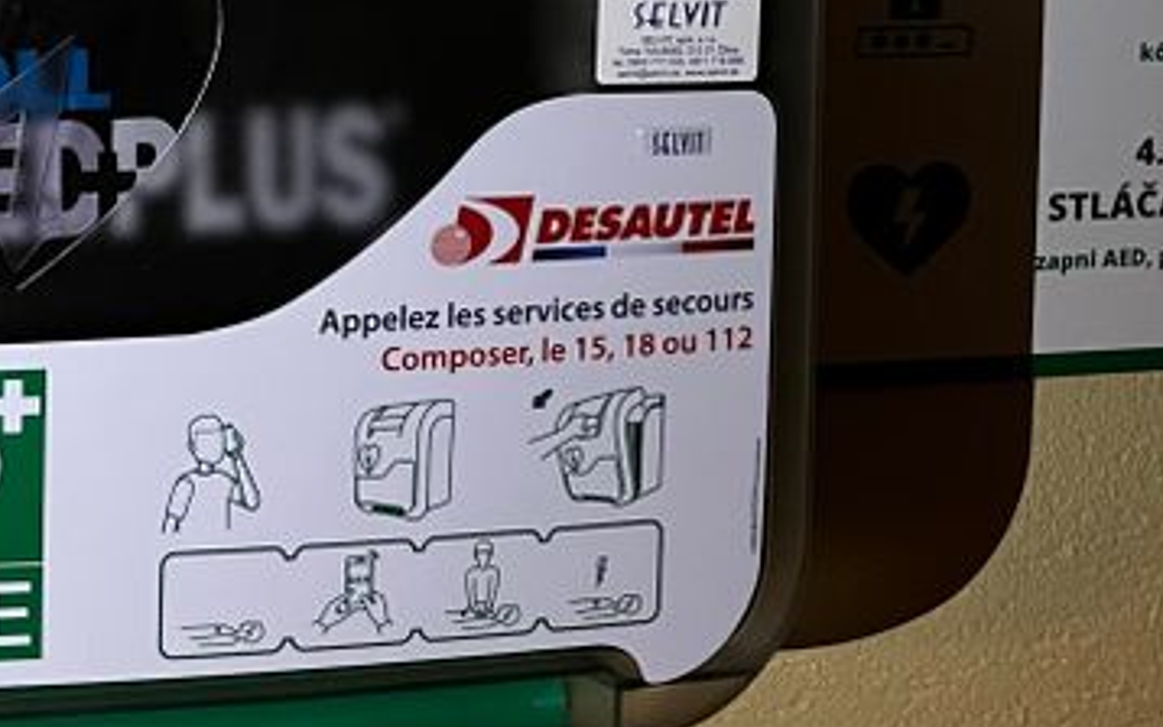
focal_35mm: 78
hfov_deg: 26.2
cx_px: 299
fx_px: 2473
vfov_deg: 15.8
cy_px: -242
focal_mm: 5.1
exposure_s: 1/25
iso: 500
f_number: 1.6
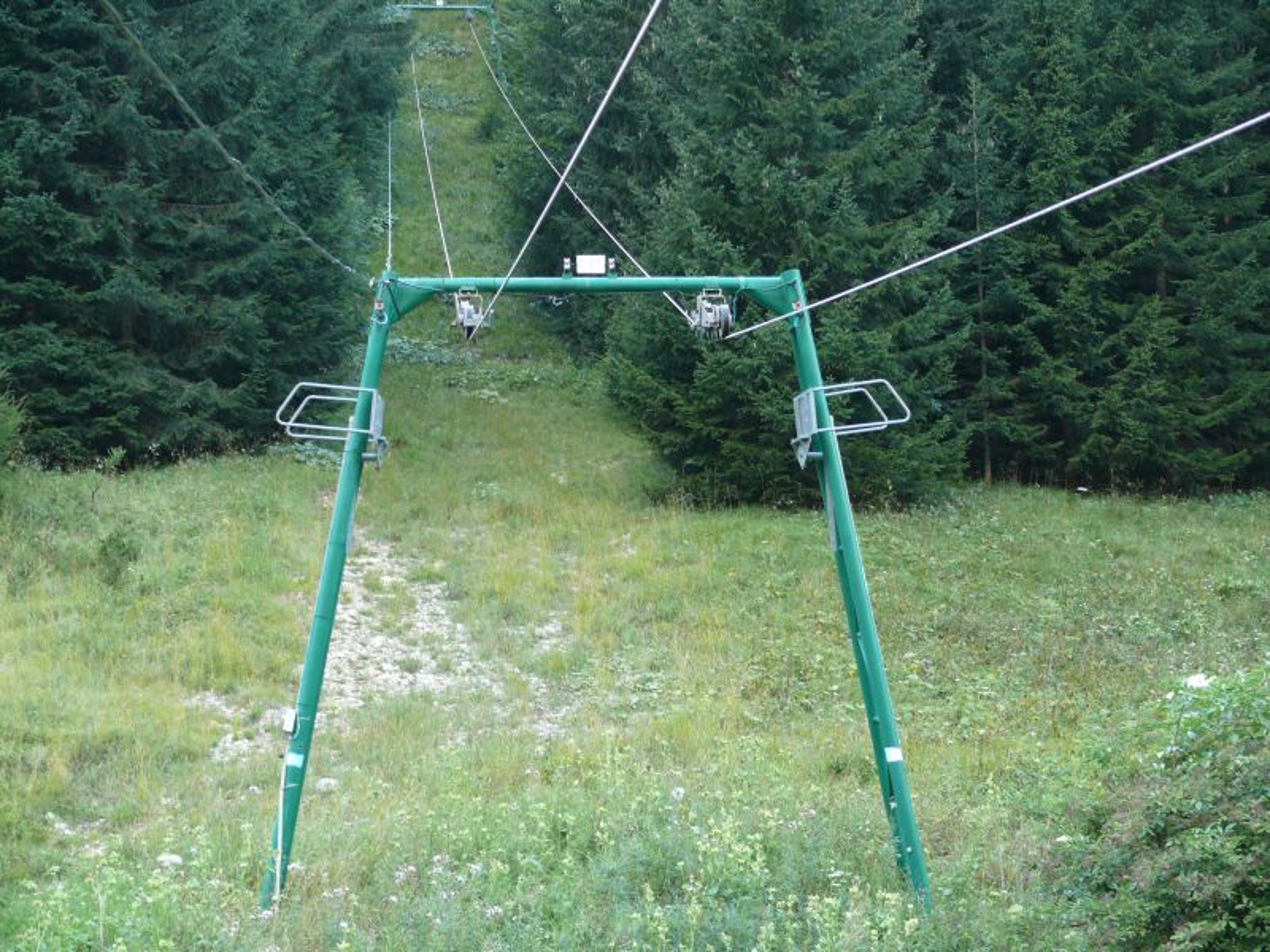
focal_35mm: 83
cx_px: 635
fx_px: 3045
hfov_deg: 23.6
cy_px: 476
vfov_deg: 17.8
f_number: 3.2
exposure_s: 1/30
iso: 160
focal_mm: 17.6
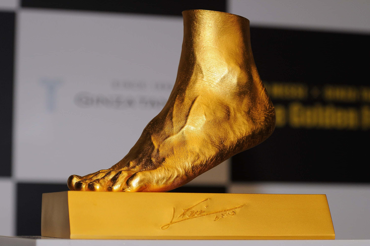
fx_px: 1130
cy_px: 123
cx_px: 185
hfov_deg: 18.6
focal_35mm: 110
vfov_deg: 12.5
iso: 1250
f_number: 5
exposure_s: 1/1000
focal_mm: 110
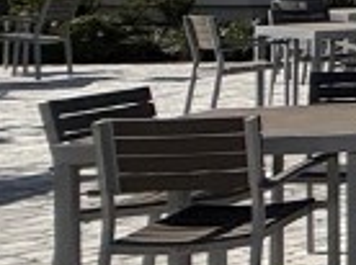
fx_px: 1068
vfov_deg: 13.7
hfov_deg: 9.1
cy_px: -72
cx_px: 1300
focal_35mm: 104
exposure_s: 1/3125
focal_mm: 2.22
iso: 50
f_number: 2.2
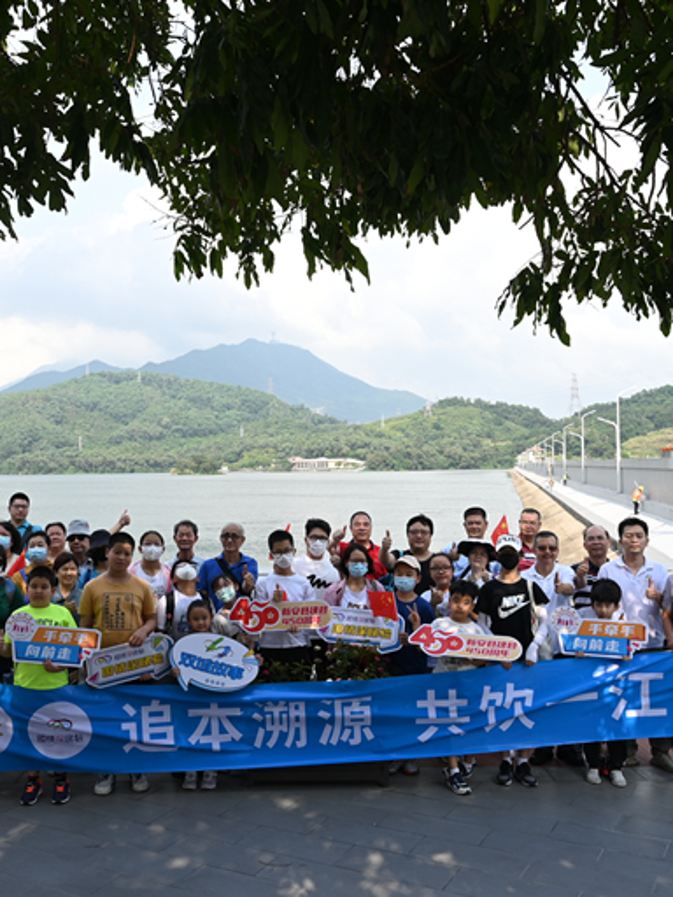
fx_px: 933
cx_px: 256
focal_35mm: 36
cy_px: 461
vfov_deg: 51.3
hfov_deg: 39.4
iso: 160
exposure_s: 1/200
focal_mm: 24
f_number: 8
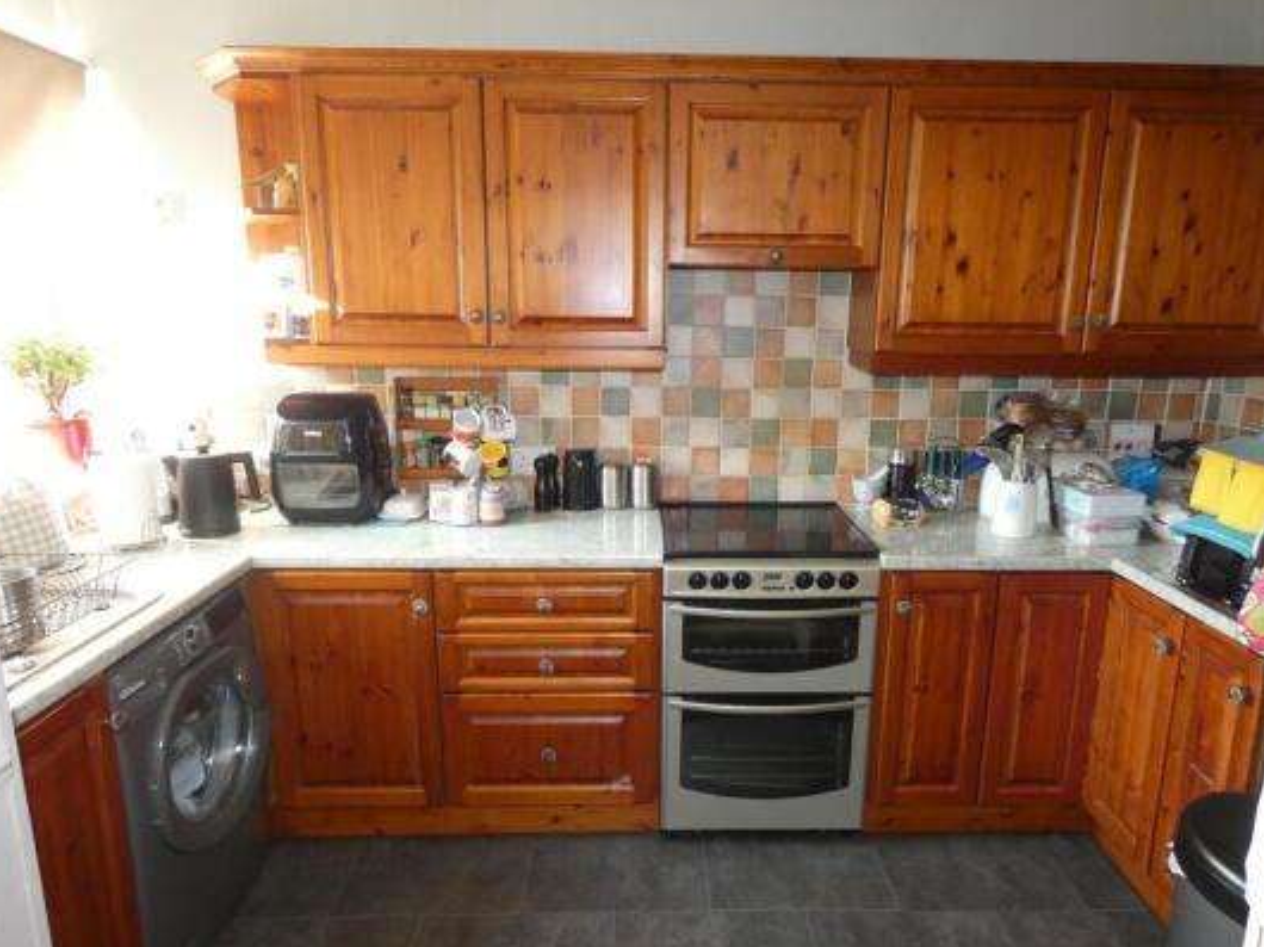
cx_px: 662
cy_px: 500
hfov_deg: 76.4
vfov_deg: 61.0
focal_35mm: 22
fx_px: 803
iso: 500
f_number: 2.8
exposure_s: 1/60
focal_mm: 3.6
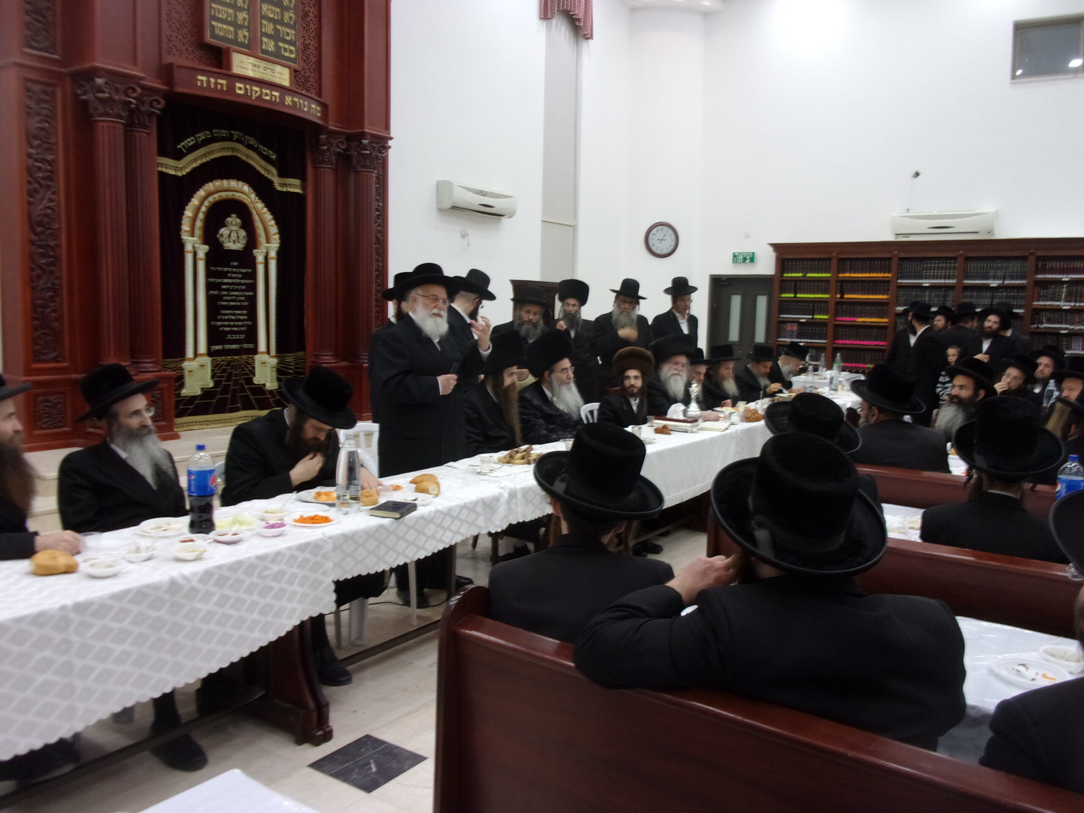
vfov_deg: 49.7
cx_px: 542
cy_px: 406
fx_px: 877
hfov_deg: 63.4
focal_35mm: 28
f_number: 3.9
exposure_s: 1/34
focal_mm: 5.1
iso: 113
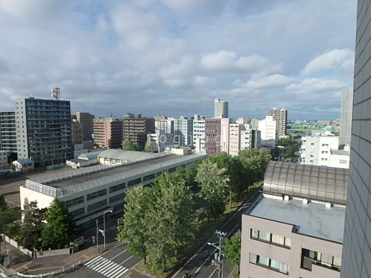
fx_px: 225
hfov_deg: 79.0
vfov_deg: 63.4
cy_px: 139
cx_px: 186
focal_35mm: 21
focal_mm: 3.7
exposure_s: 1/500
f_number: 6
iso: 125
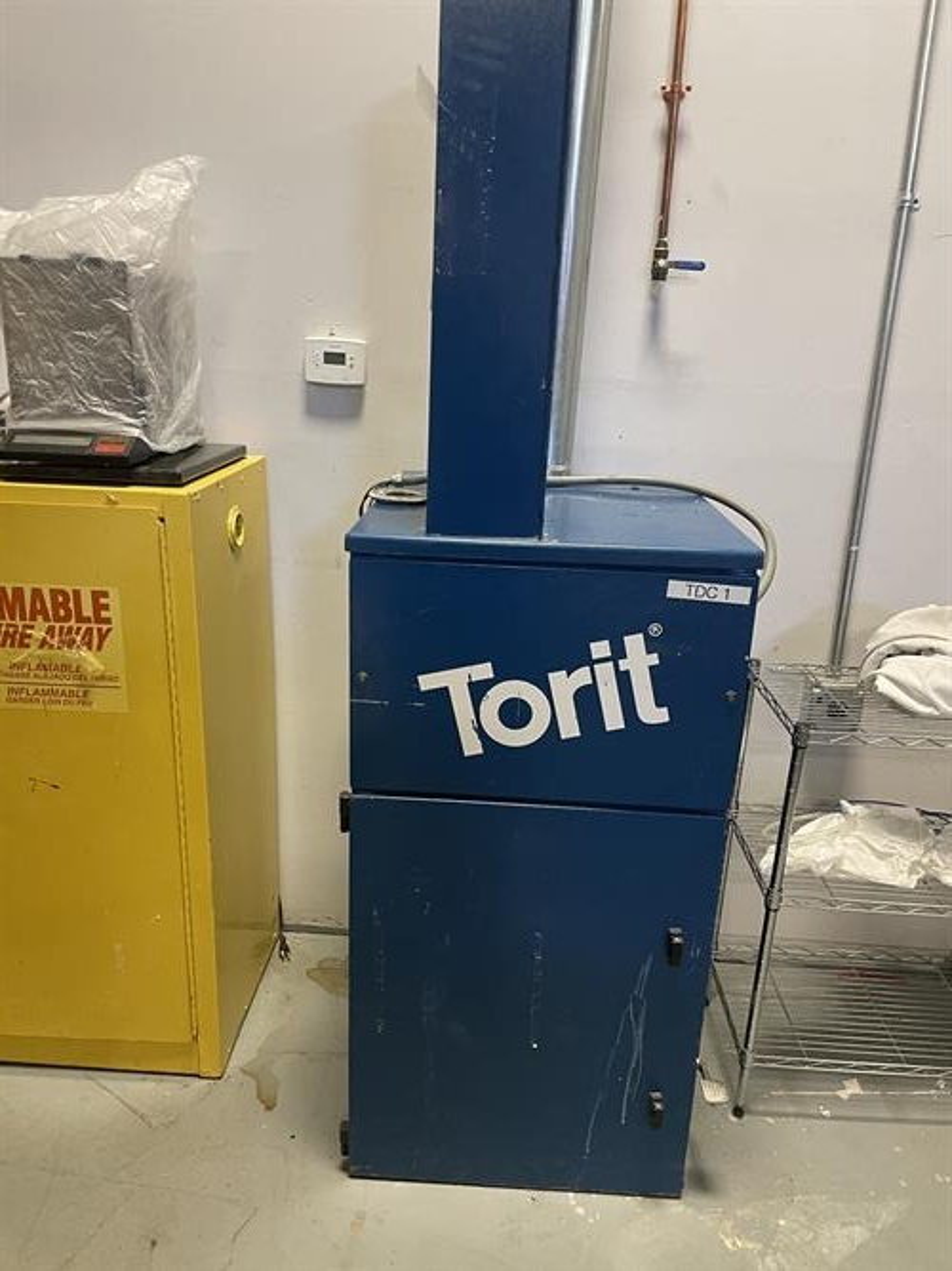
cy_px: 636
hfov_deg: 53.0
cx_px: 476
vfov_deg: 67.3
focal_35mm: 26
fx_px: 954
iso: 200
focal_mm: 4.2
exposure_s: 1/60
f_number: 1.6
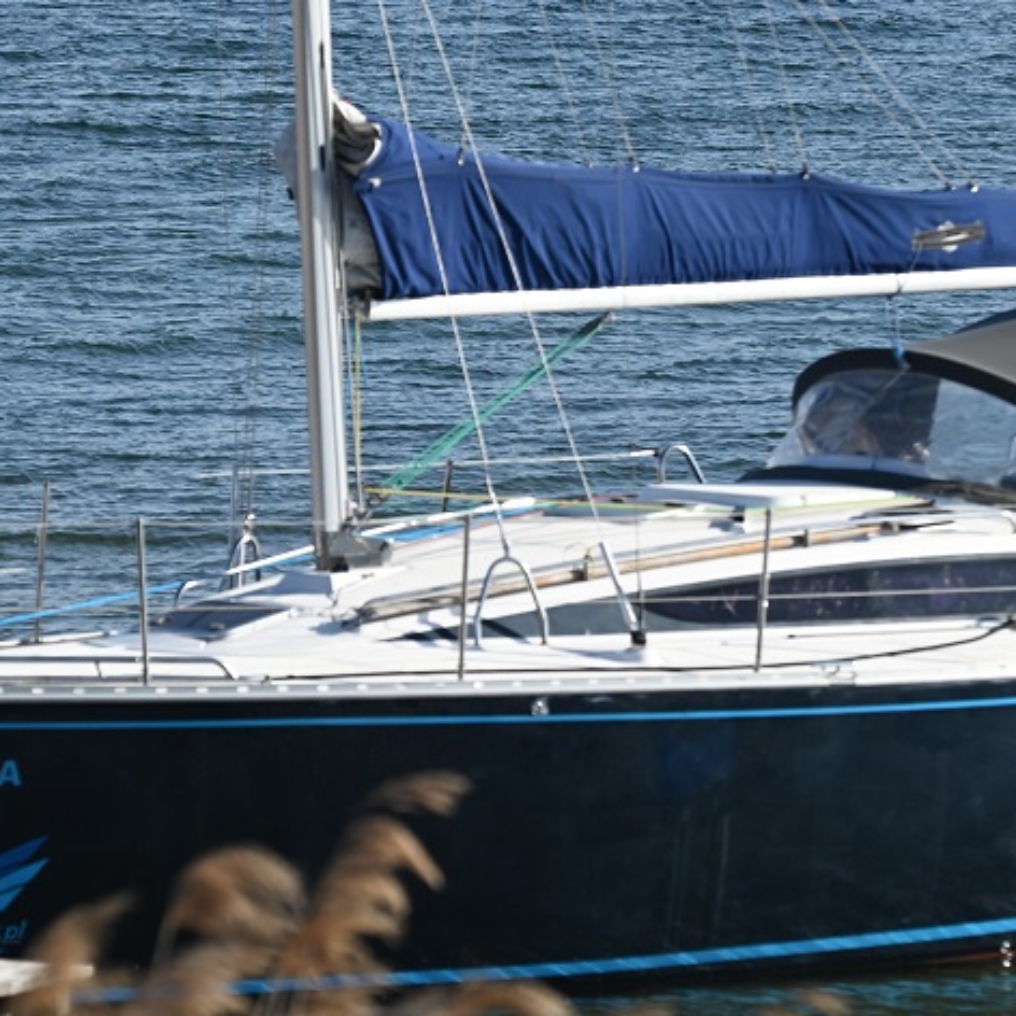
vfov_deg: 4.9
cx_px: 514
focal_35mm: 357
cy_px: 444
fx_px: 11855
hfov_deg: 4.9
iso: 160
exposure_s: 1/1000
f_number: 5.6
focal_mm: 165
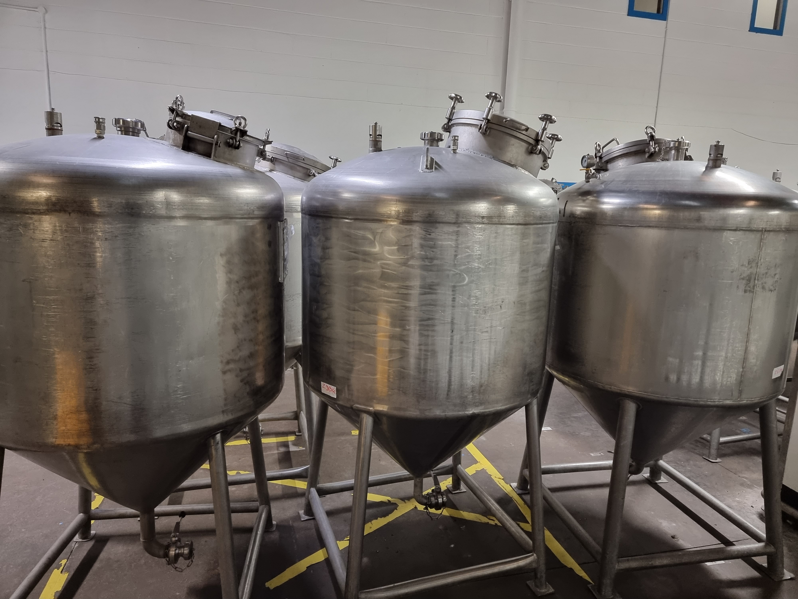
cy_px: 300
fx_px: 553
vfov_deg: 56.8
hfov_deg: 71.6
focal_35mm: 24
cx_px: 399
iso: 640
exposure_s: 1/50
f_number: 1.8
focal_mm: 6.7
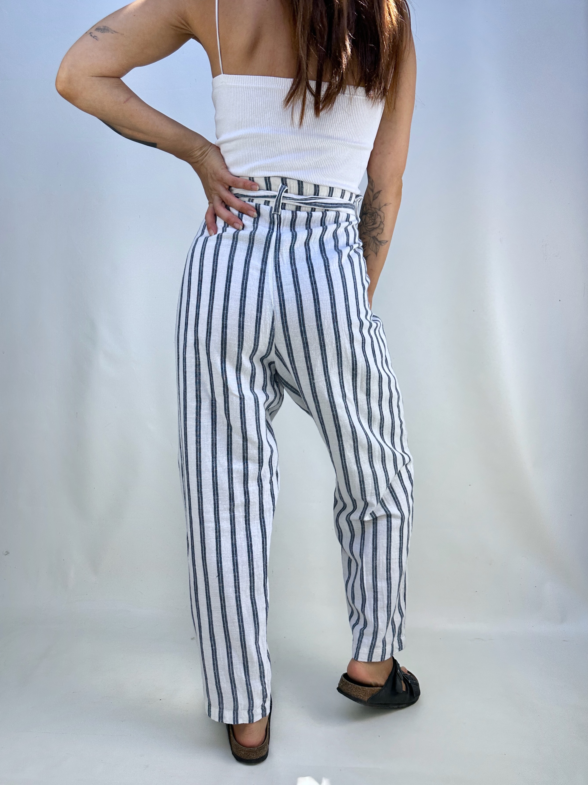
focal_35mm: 24
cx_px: 294
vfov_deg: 71.6
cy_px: 392
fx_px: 544
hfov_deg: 56.8
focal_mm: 6.86
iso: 80
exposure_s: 1/304
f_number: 1.78
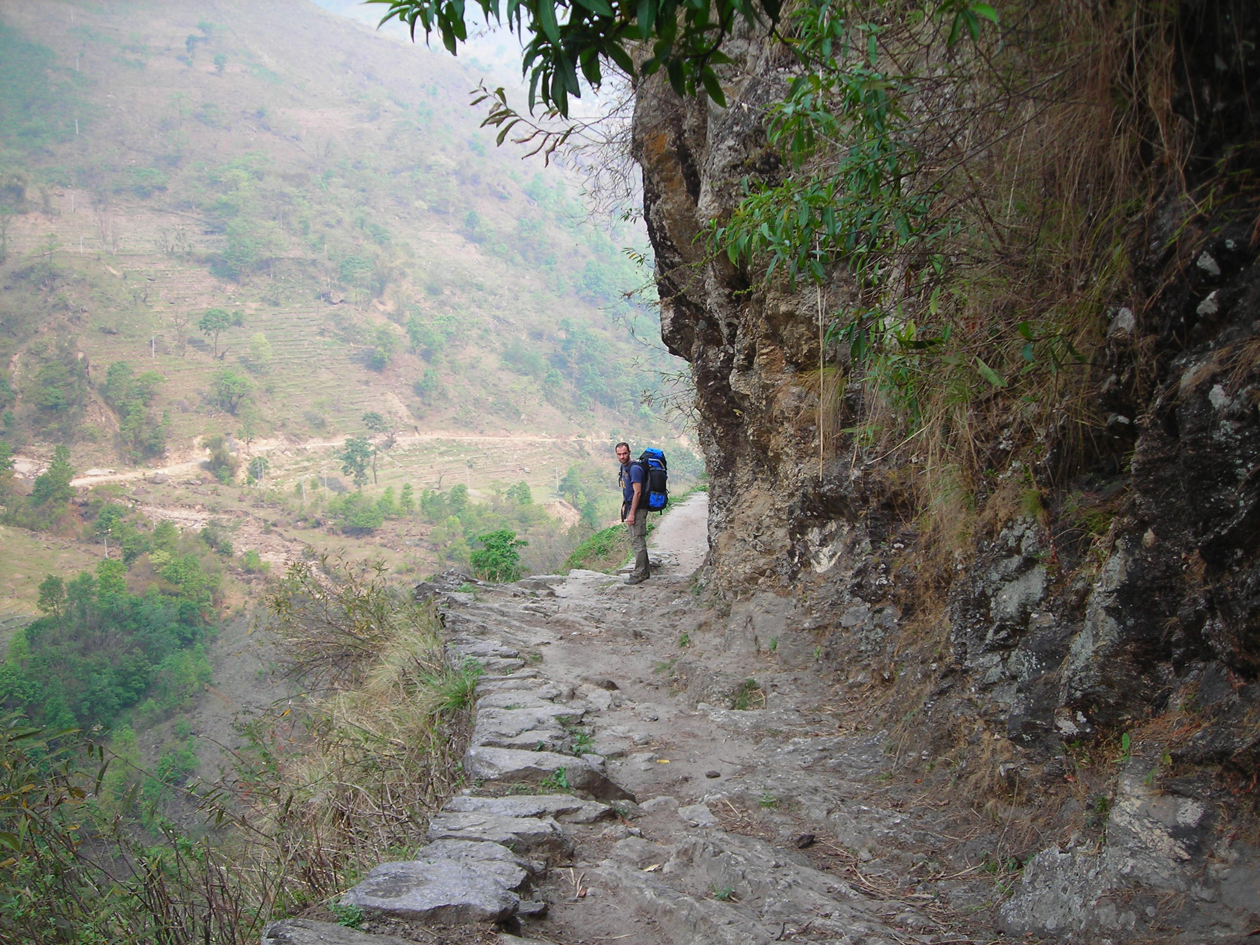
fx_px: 1383
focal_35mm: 38
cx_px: 630
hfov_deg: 49.0
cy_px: 472
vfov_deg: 37.7
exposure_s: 1/97.3
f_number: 3.2
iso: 50
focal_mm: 6.3
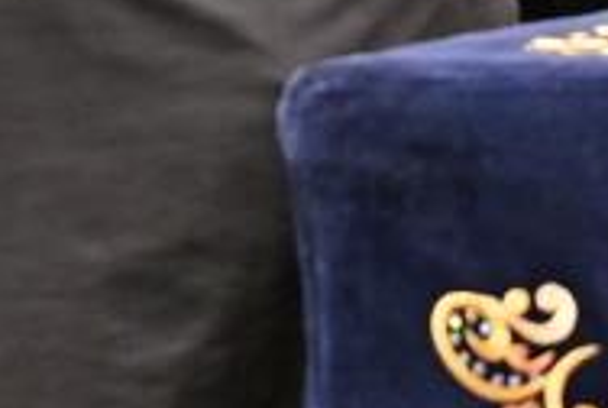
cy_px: -445
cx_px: 1384
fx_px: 12957
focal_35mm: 766
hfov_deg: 2.7
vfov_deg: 1.8
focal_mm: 94
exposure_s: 1/160
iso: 500
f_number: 4
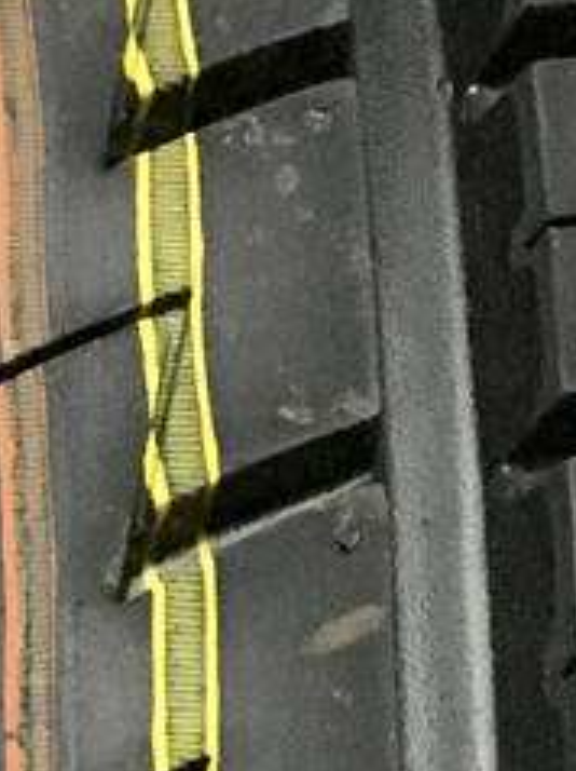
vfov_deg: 11.0
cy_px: 1733
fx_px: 3467
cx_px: -472
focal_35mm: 156
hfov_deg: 9.1
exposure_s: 1/25
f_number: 2.2
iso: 200
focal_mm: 4.15
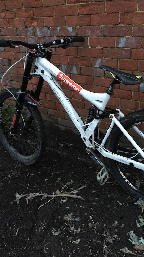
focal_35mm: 34
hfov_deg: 34.6
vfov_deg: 58.0
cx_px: 84
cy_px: 119
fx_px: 231
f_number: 2.2
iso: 320
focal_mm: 4.15
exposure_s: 1/17
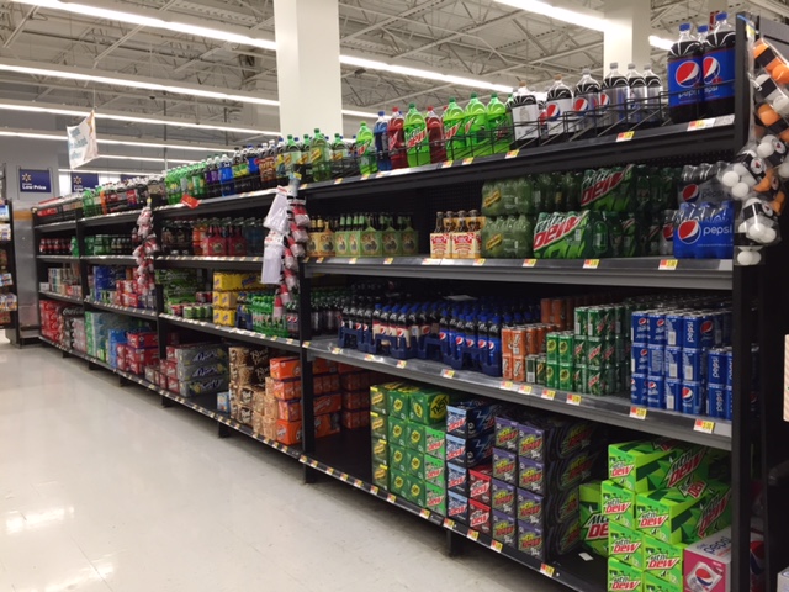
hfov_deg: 61.7
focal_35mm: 29
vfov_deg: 48.2
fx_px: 661
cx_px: 394
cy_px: 296
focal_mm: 4.15
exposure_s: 1/30
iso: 64
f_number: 2.2
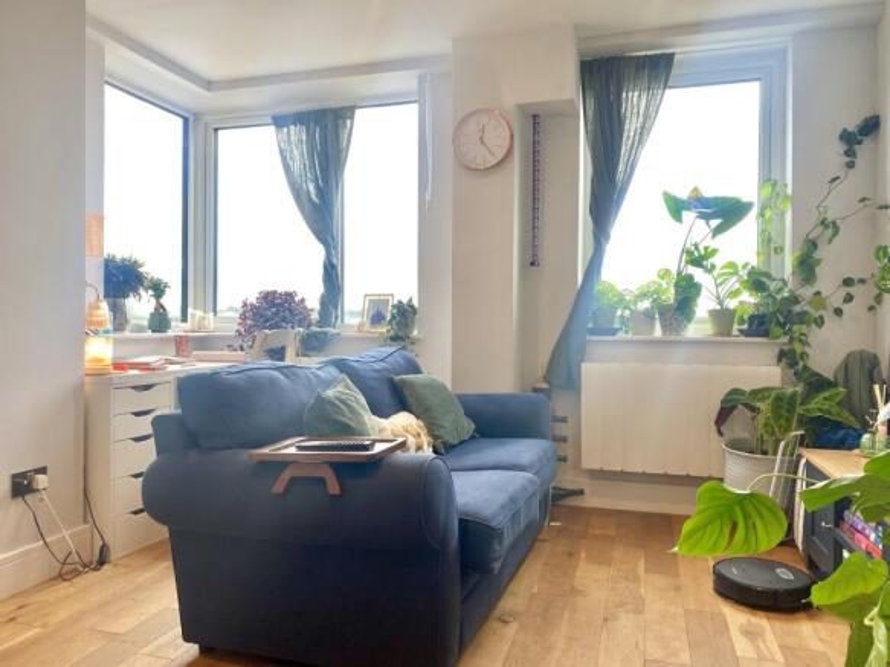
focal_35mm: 26
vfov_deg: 53.0
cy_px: 334
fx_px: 668
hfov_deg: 67.3
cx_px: 445
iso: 32
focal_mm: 4.25
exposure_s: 1/100
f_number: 1.8
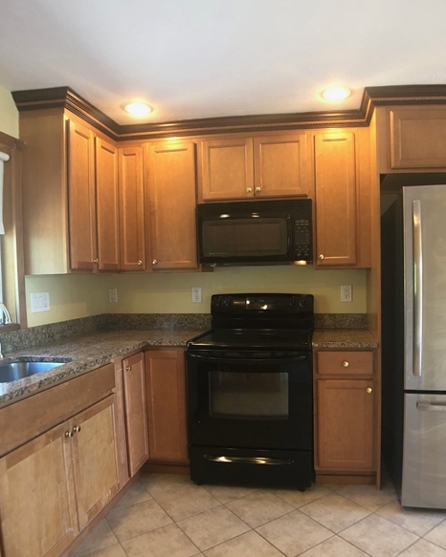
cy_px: 310
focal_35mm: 36
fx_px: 594
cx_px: 270
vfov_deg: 50.2
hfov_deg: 40.9
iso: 40
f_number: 1.8
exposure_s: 1/17
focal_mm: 3.99
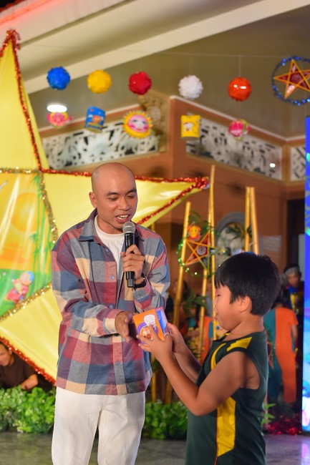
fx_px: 646
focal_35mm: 50
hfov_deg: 27.0
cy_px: 232
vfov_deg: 39.6
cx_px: 155
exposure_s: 1/200
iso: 400
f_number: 3.2
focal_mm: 50
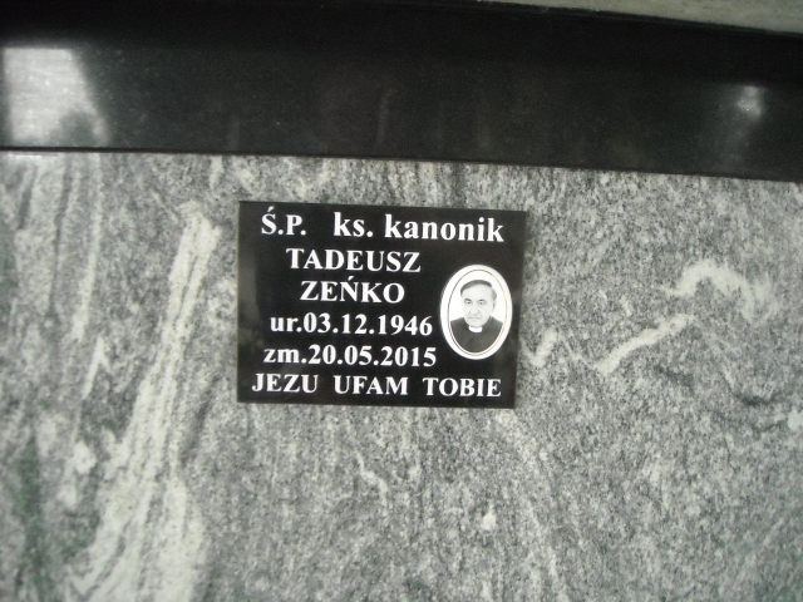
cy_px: 301
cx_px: 402
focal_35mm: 35
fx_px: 812
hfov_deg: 52.6
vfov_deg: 40.7
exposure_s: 1/176
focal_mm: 5.7
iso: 800
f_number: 2.8
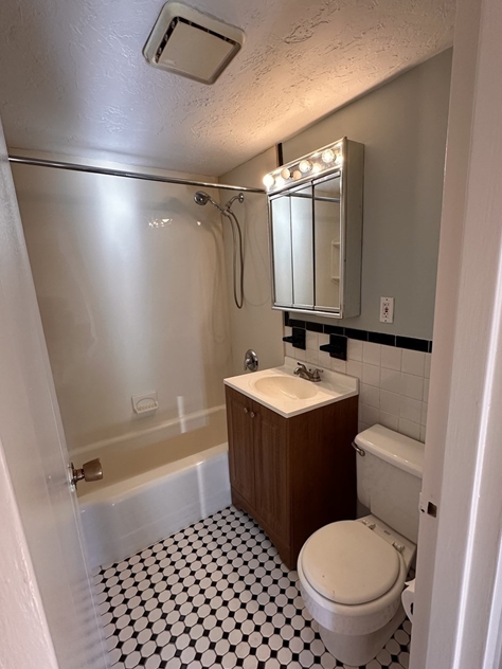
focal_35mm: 17
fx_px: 329
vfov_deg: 91.0
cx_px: 281
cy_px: 347
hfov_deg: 74.4
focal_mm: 2.22
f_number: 2.2
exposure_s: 1/120
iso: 200
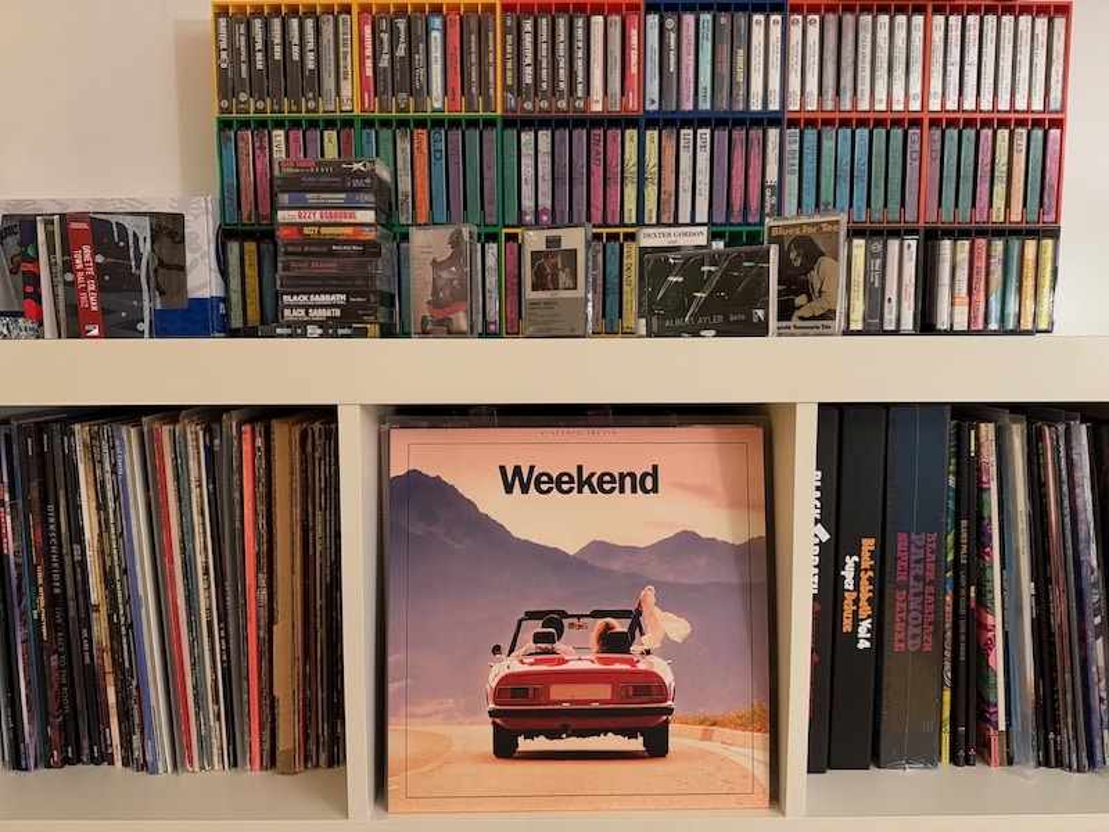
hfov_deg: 71.6
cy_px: 416
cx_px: 554
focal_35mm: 24
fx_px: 769
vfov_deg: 56.8
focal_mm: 6.76
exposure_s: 1/33
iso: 800
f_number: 1.78
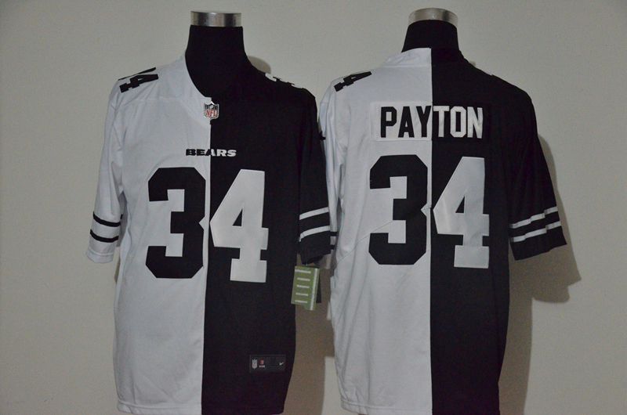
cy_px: 208
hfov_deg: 28.1
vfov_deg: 18.8
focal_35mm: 72
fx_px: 1251
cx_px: 314
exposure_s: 1/60
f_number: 4.5
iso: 4000
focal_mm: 48
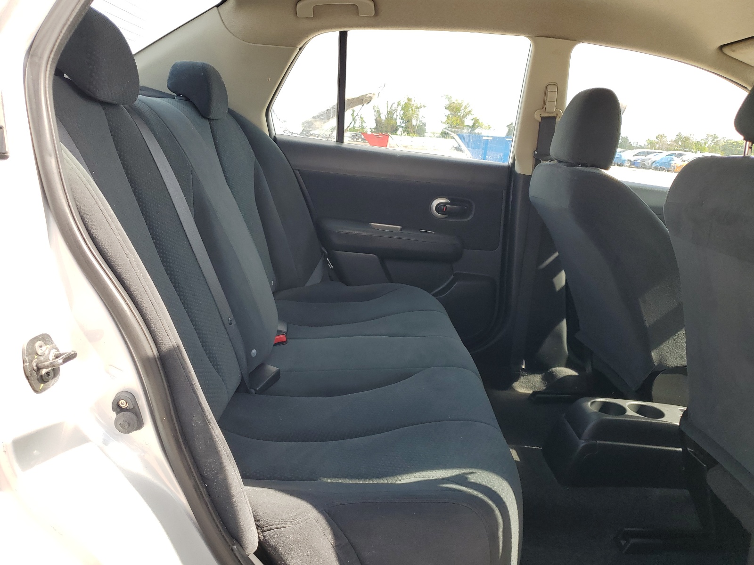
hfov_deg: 67.3
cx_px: 377
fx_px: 566
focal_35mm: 26
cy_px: 282
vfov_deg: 53.1
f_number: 1.5
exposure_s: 1/455
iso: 50
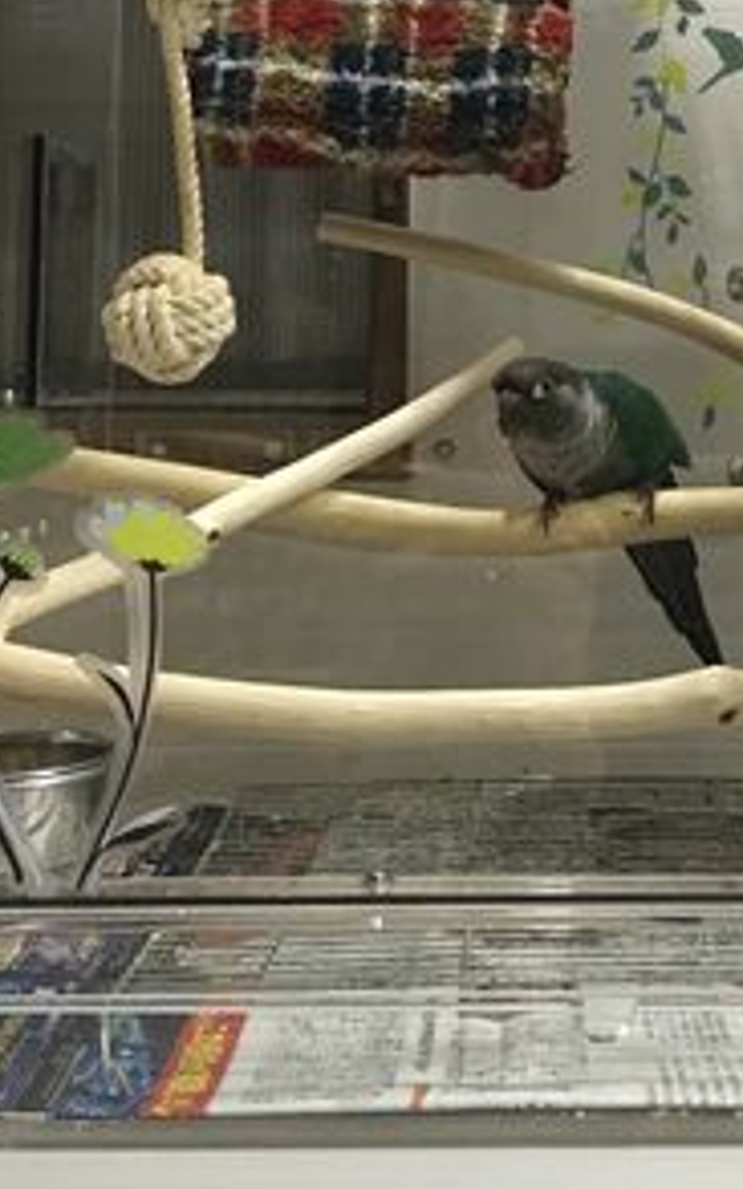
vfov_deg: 35.3
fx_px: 1815
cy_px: 270
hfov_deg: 22.8
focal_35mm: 56
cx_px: 589
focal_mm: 4.15
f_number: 2.2
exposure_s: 1/15
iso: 80
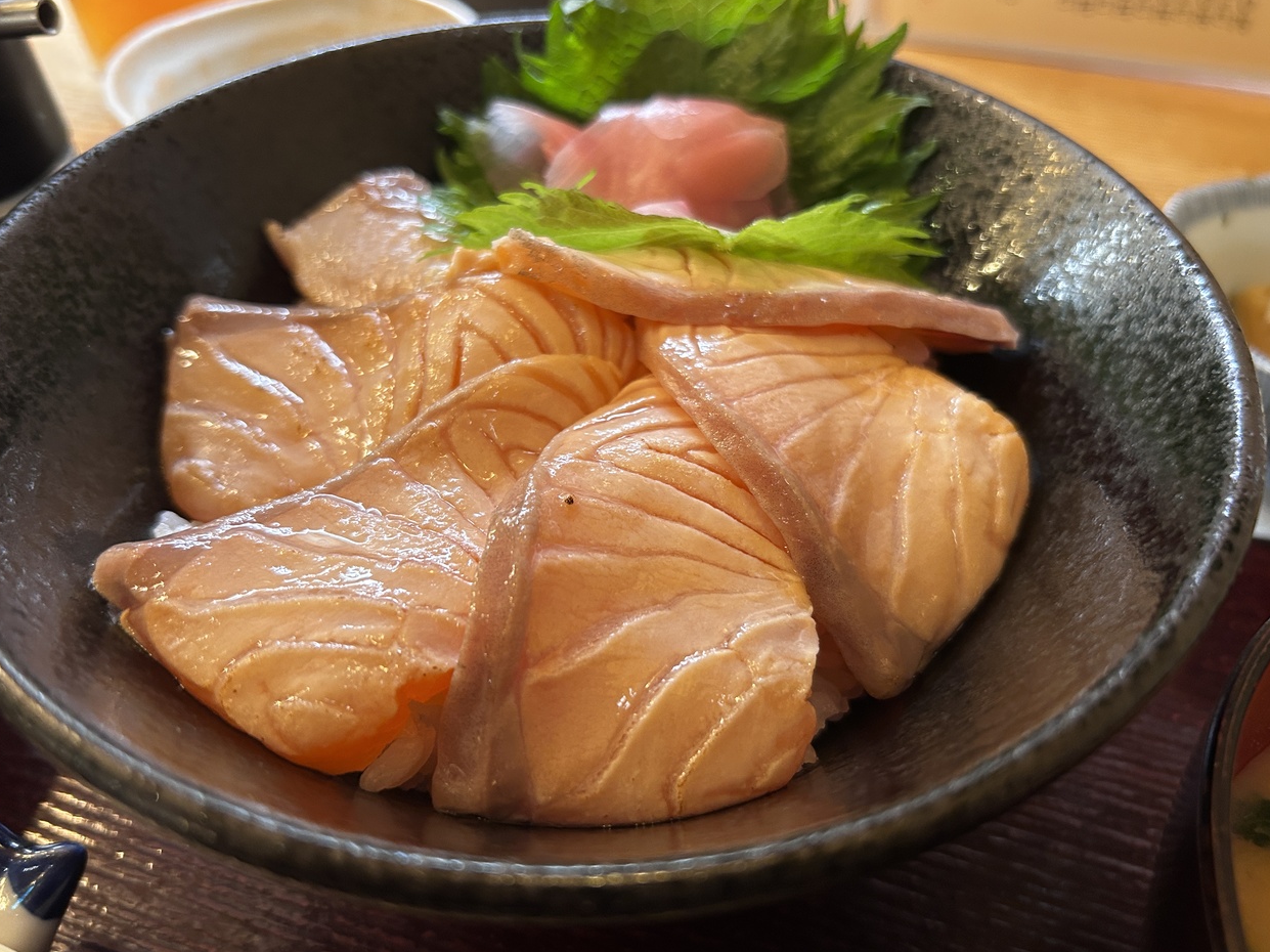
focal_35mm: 28
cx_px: 619
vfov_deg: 49.7
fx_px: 1027
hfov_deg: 63.4
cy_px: 450
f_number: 1.5
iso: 250
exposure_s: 1/60
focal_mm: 5.7
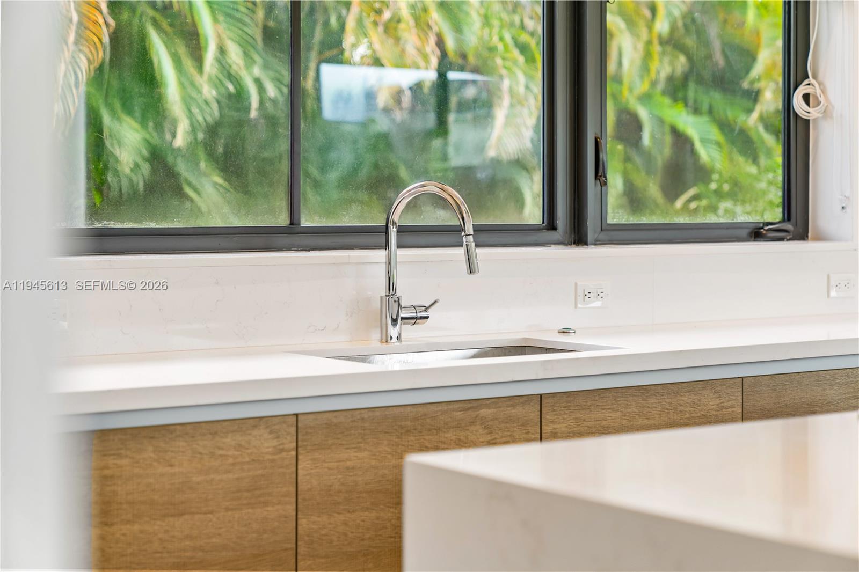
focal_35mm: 70
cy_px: 286
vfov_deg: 19.4
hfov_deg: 28.8
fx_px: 1670
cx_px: 430
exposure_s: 1/8
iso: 100
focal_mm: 70
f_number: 2.8
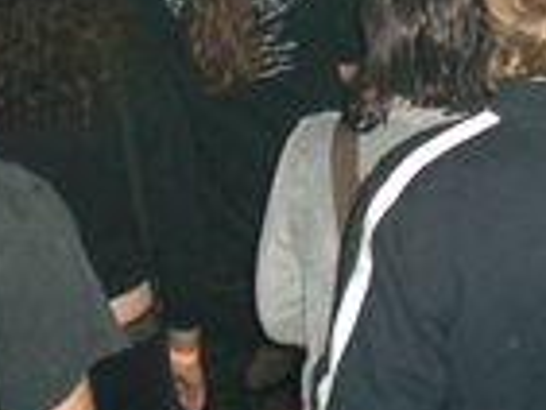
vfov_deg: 15.4
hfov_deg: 20.8
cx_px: 372
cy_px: -12
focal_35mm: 94
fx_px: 1484
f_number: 3.1
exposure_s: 1/30
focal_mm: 6.3
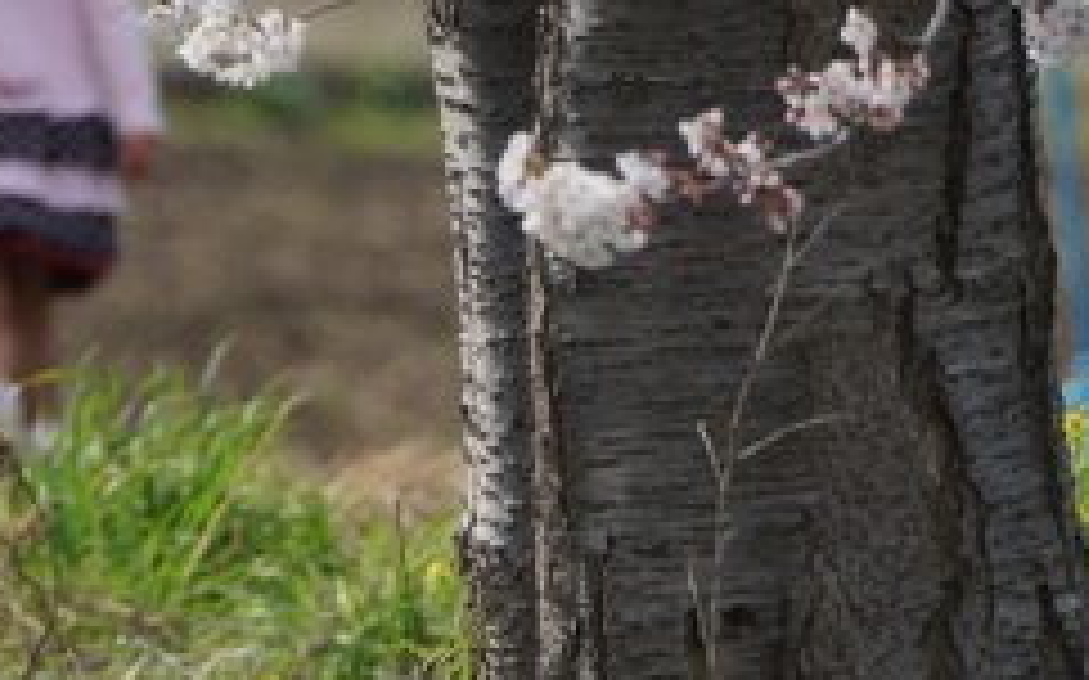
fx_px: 51202
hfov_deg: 1.2
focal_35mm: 1726
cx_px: -176
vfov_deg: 0.8
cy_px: -338
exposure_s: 1/500
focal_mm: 400
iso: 125
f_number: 5.6
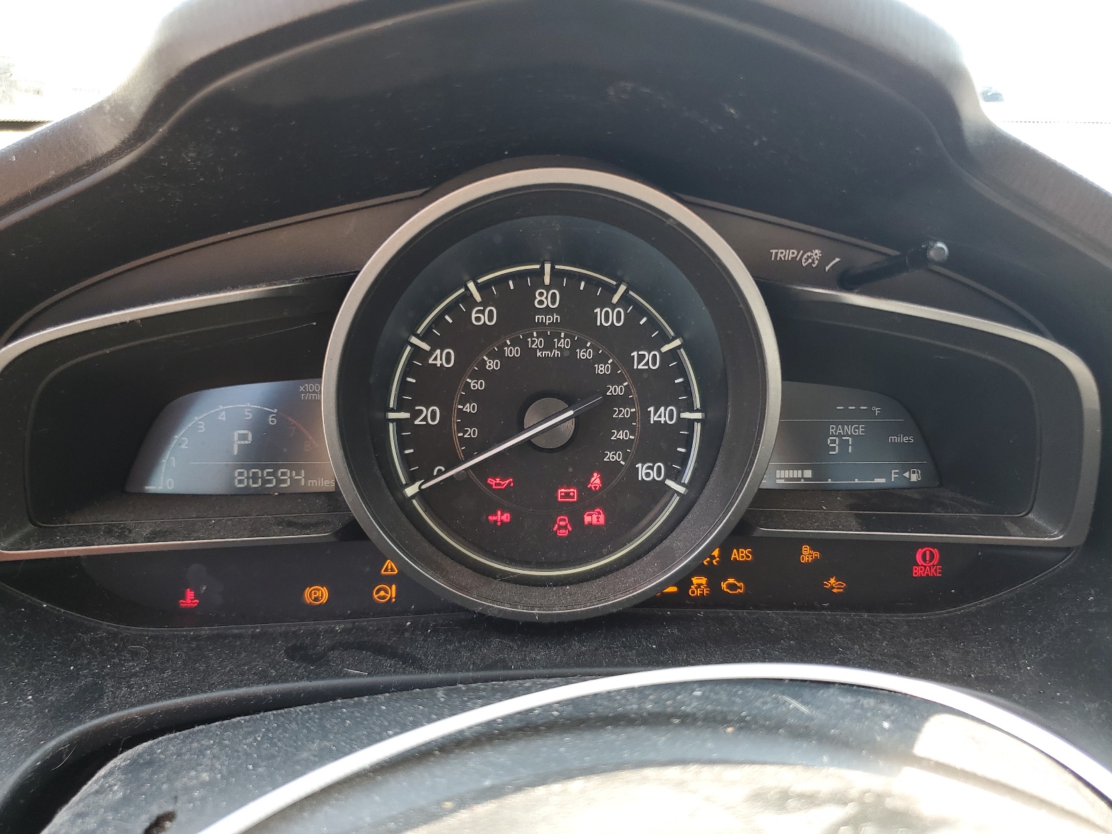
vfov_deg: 53.1
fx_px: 835
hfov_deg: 67.3
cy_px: 417
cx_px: 556
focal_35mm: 26
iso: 50
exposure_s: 1/122
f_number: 1.5
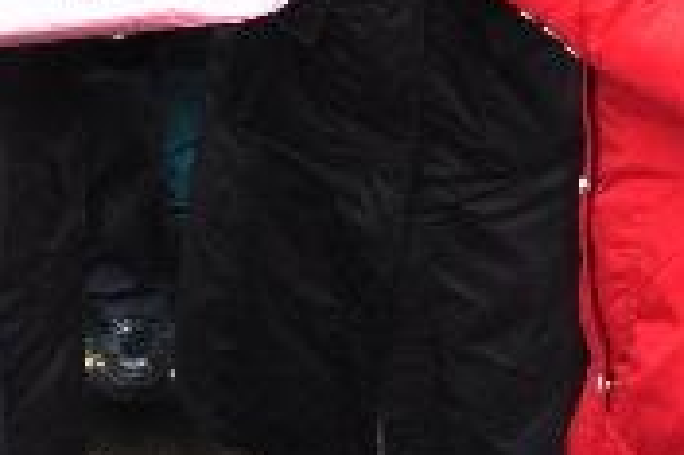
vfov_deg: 14.6
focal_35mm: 89
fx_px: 1697
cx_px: 369
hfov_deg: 22.8
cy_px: -124
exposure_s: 1/30
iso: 1100
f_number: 3.8
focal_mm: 21
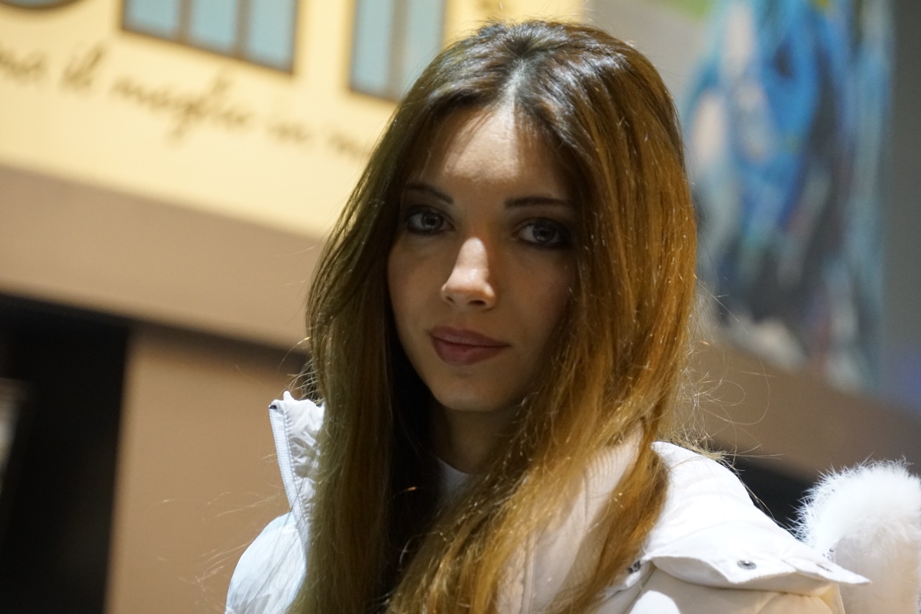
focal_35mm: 205
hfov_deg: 10.0
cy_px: 307
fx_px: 5245
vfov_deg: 6.7
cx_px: 460
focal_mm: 137
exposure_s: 1/250
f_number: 6.3
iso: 4000
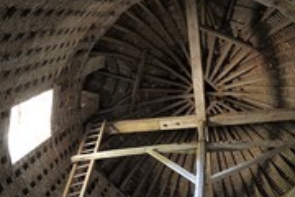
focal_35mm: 35
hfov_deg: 53.1
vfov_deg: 37.4
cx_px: 203
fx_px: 287
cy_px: 135
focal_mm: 15
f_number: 8
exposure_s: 1.6
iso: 200
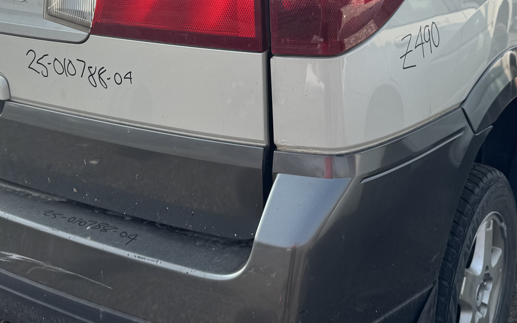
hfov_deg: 41.1
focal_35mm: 49
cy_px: 43
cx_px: 256
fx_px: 690
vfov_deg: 25.6
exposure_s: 1/2252
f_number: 1.78
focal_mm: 6.76
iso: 80
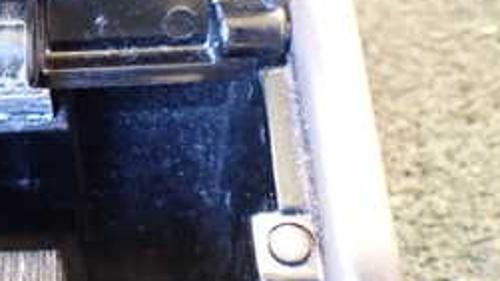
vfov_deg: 15.4
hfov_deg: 25.8
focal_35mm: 78
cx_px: 0
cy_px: 52
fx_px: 1034
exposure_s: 1/30
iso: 800
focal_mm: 5.4
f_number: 2.3
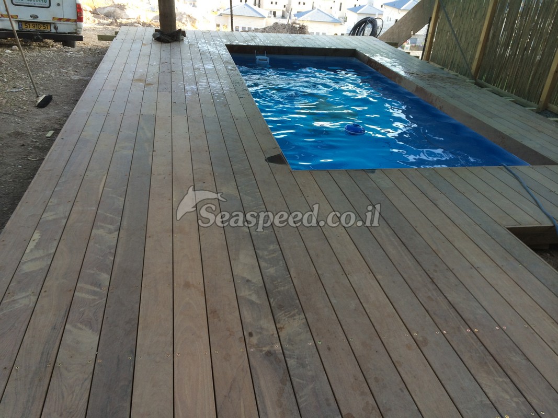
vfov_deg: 46.8
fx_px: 484
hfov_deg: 60.0
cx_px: 279
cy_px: 209
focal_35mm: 30
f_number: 2.2
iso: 40
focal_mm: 4.12
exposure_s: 1/120
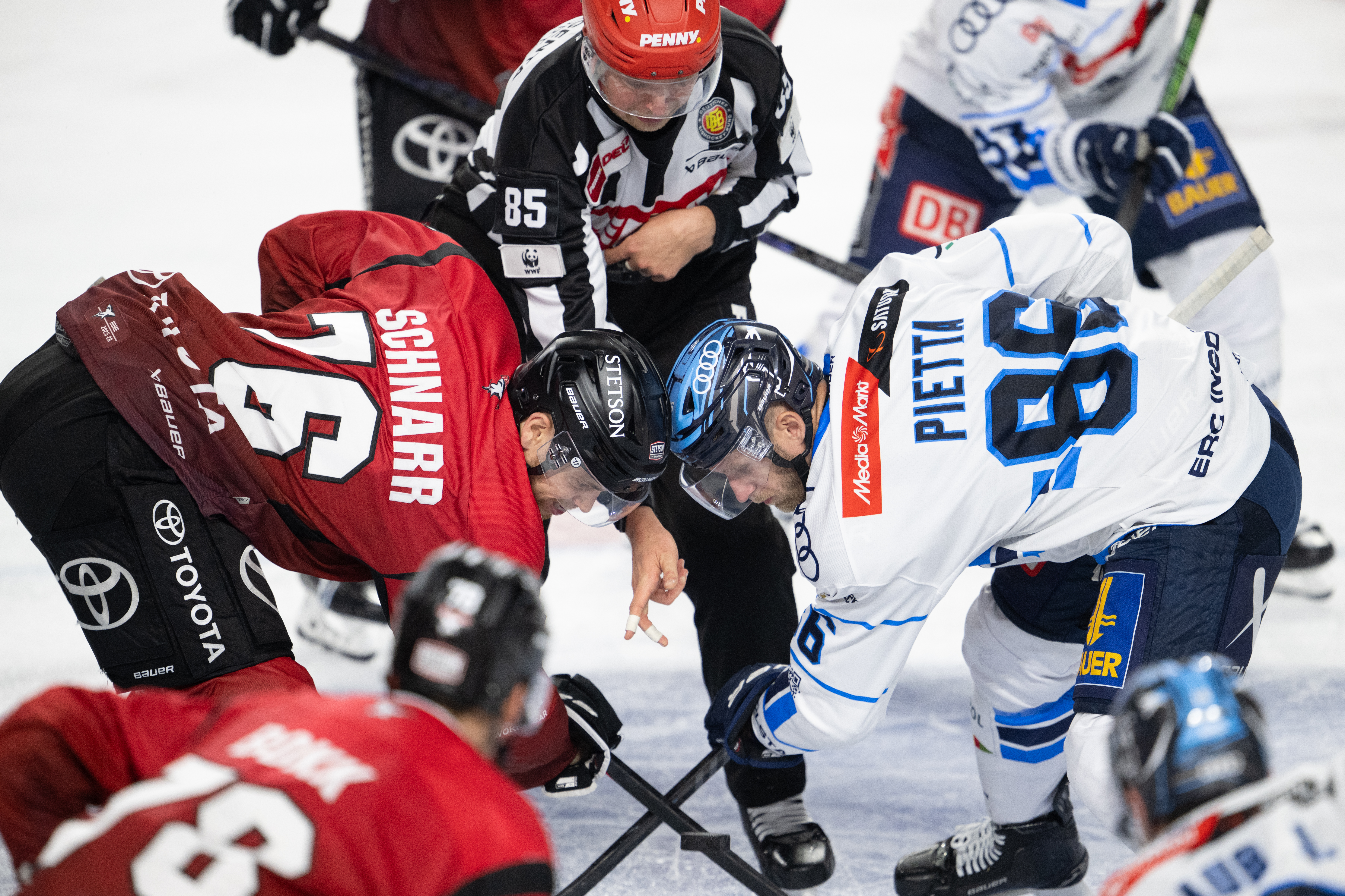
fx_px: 17259
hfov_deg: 4.5
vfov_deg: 3.0
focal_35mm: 462
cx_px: 729
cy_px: 486
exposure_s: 1/1000
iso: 1600
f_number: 3.2
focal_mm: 400
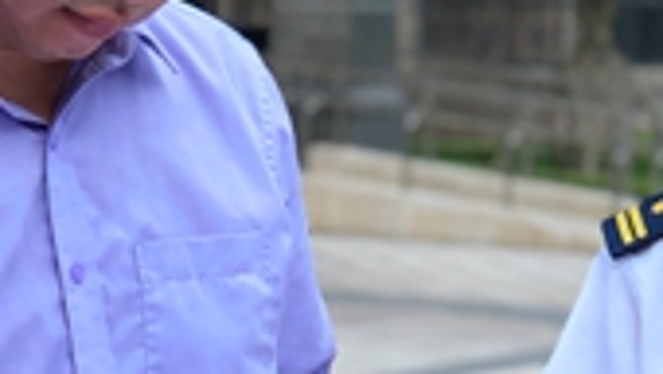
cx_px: 265
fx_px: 3748
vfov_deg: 5.7
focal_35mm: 213
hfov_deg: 10.1
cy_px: 421
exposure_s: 1/241
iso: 16
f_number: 2.4
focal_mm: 6
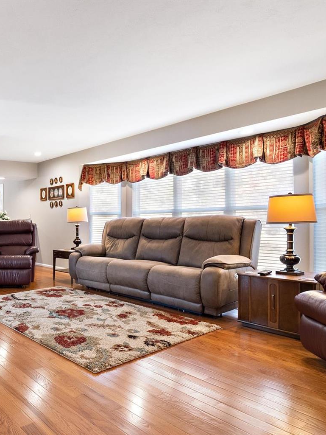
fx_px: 301
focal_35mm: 24
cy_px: 225
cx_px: 16
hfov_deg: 48.8
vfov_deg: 71.6
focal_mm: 8
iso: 400
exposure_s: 1/8
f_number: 6.3
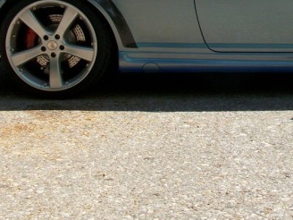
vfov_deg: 17.5
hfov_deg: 22.9
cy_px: 21
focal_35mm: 83
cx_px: 274
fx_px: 703
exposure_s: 1/257
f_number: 5.5
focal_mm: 5.7
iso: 80
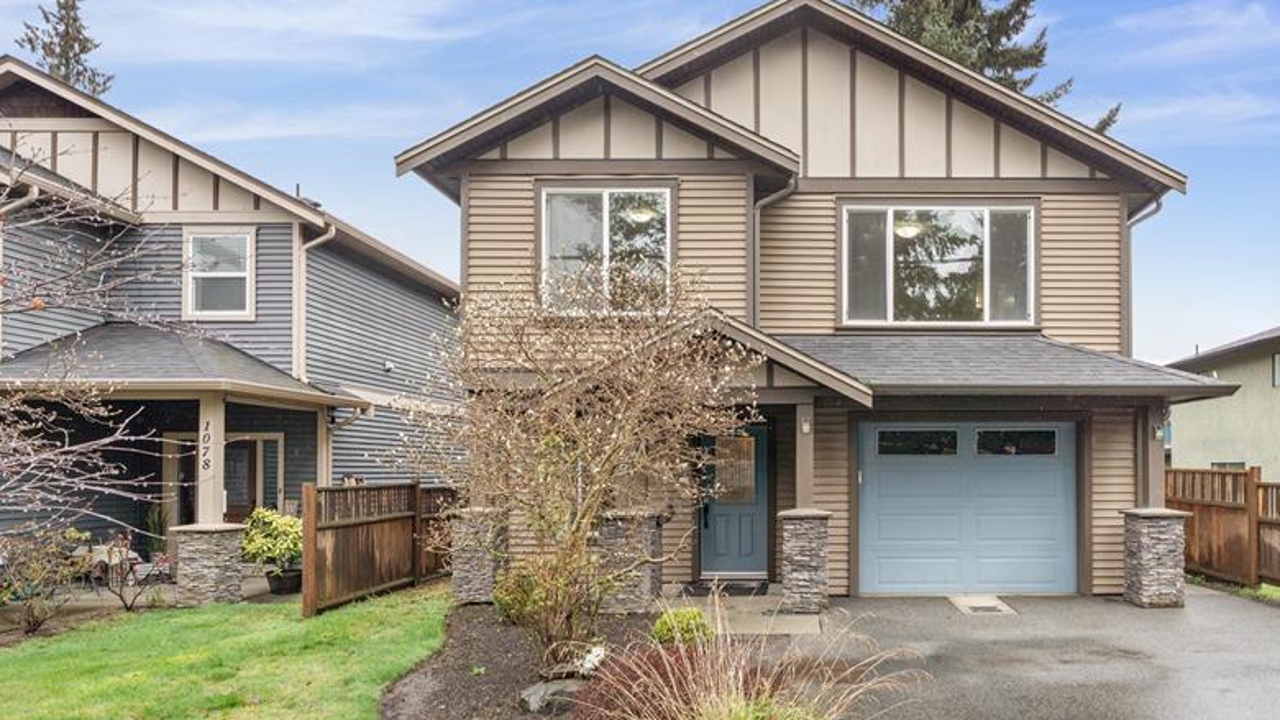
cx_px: 812
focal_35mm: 22
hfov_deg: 79.5
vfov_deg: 51.4
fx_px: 747
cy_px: 402
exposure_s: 1/250
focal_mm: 16
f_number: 5.6
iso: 400
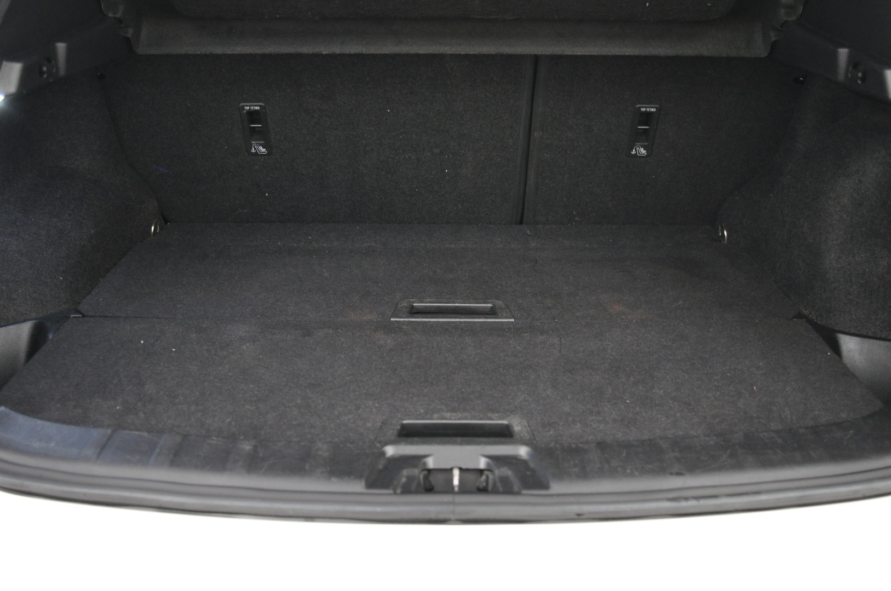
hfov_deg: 53.2
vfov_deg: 36.8
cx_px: 446
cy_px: 296
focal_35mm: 36
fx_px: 890
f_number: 2.8
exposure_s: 1/30
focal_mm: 24
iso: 800
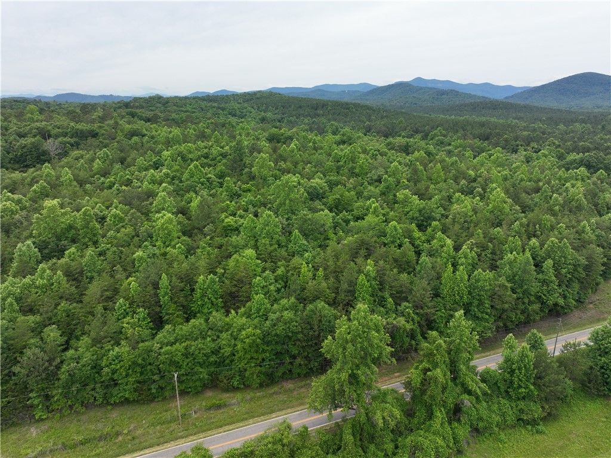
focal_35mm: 24
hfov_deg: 71.6
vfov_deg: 56.8
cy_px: 229
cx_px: 306
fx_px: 423
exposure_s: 1/200
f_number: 2.8
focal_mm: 12.29
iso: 180
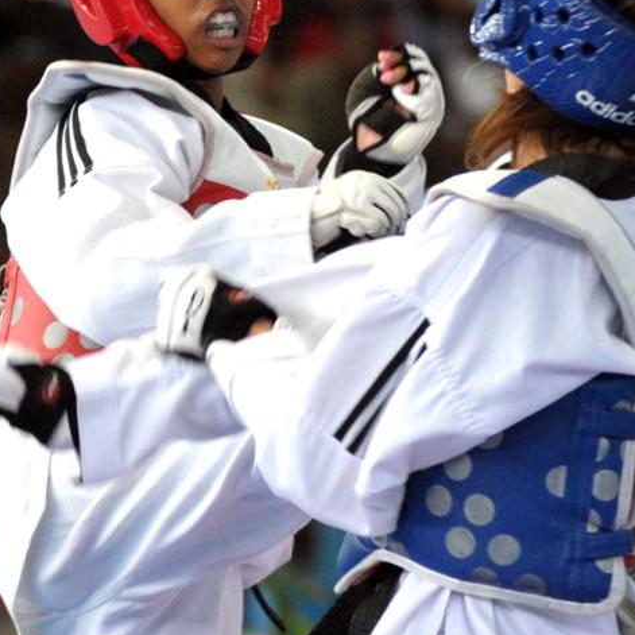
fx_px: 7303
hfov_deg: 5.0
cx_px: 355
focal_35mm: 352
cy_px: 286
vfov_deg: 5.0
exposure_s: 1/320
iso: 1250
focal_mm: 135
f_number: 3.2
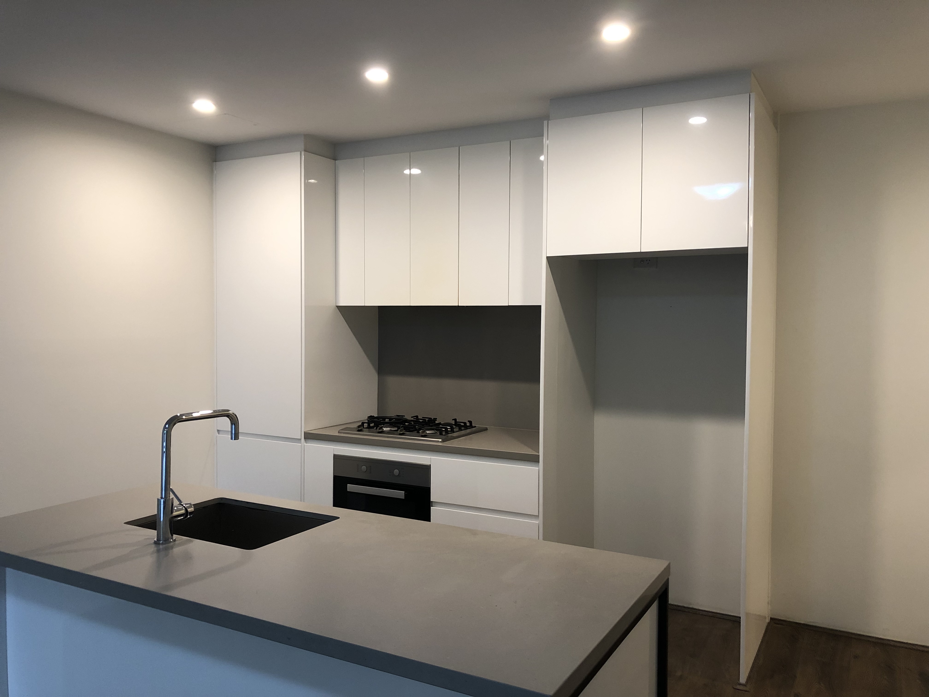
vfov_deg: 49.7
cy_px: 348
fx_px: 751
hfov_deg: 63.4
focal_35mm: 28
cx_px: 464
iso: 40
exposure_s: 1/20
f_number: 1.8
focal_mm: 3.99
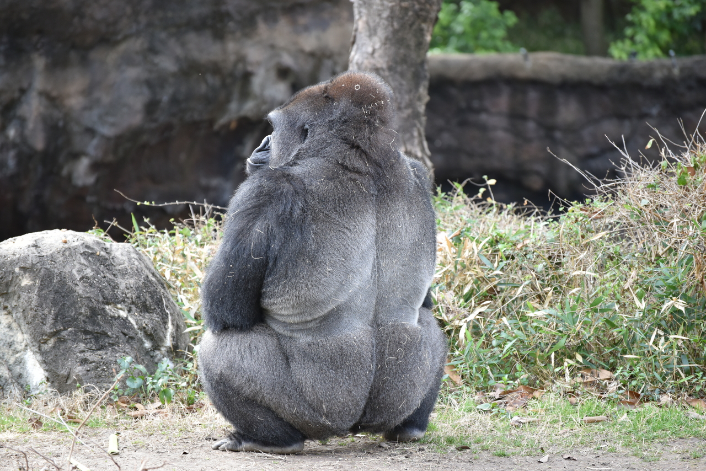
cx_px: 353
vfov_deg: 7.4
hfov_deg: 11.1
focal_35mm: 185
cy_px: 236
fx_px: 3629
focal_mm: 185
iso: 1000
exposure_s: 1/400
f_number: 5
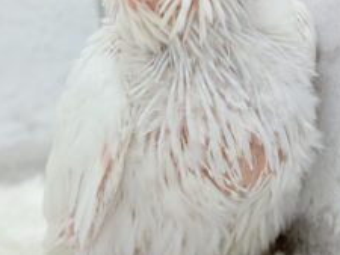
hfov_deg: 13.3
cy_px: 59
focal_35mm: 148
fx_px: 1454
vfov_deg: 10.0
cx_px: 92
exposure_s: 1/50
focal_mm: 5.96
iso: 32
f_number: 1.6
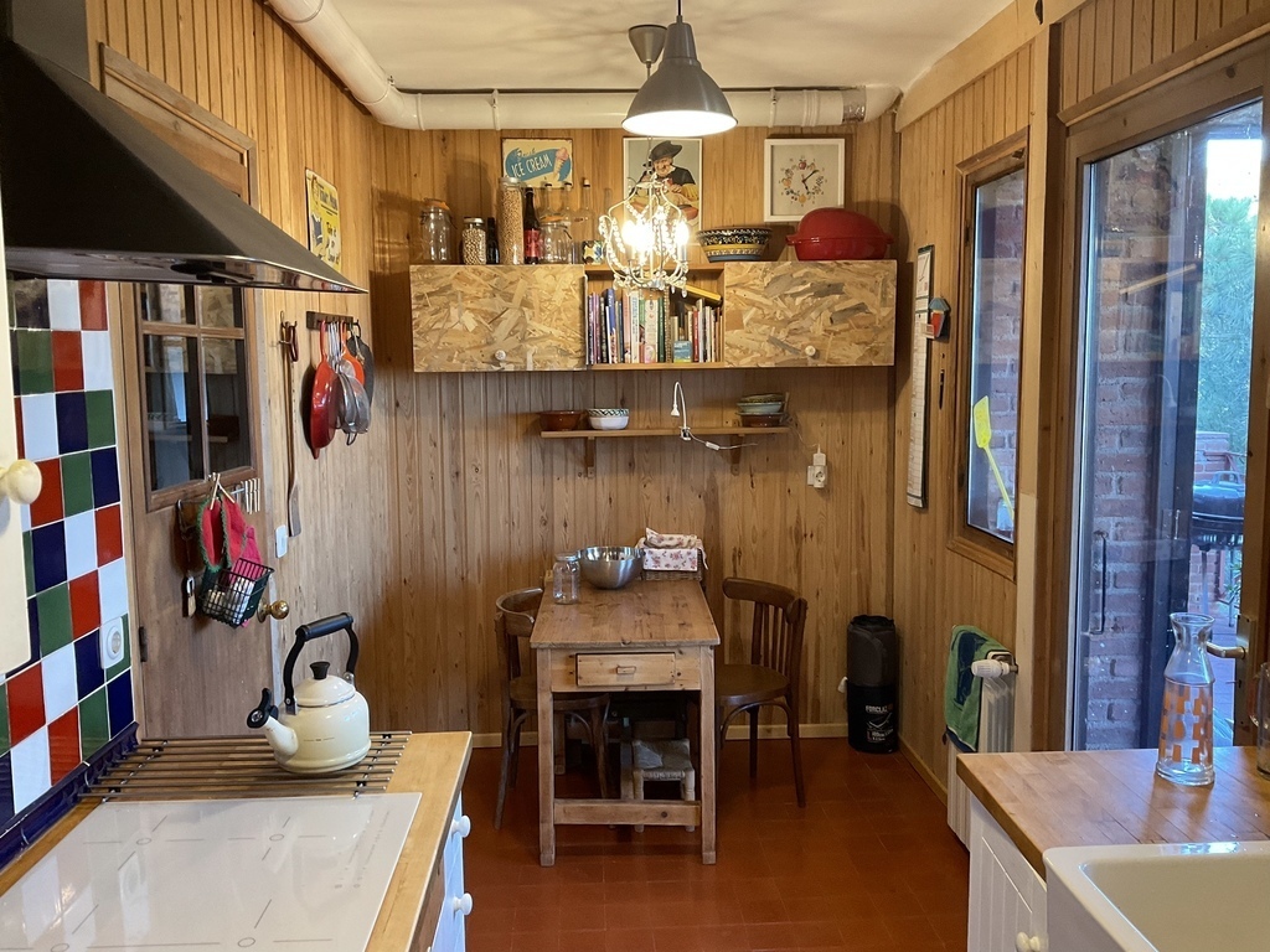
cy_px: 476
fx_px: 1064
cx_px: 635
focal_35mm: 29
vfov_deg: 48.2
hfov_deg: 61.7
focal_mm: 3
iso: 125
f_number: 1.8
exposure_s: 1/50
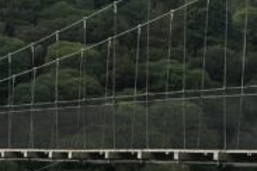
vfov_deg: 8.1
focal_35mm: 169
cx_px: -29
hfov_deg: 12.0
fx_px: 1206
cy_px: 130
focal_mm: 4.15
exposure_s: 1/761
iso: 25
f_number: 2.2
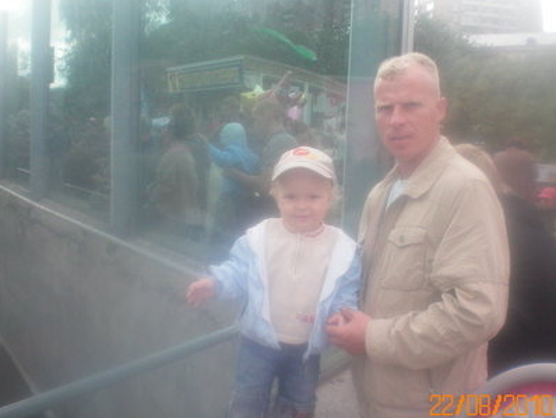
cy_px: 224
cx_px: 298
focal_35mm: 43
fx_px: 691
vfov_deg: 33.6
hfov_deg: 43.8
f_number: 3.1
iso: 64
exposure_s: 1/125
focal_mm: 6.3
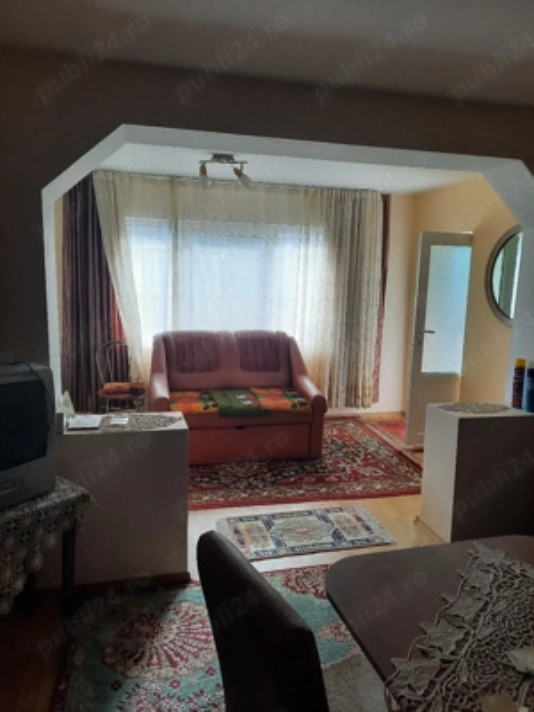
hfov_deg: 54.9
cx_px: 267
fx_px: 514
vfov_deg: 69.4
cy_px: 356
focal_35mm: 25
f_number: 2
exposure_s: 1/50
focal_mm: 4.6
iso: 40
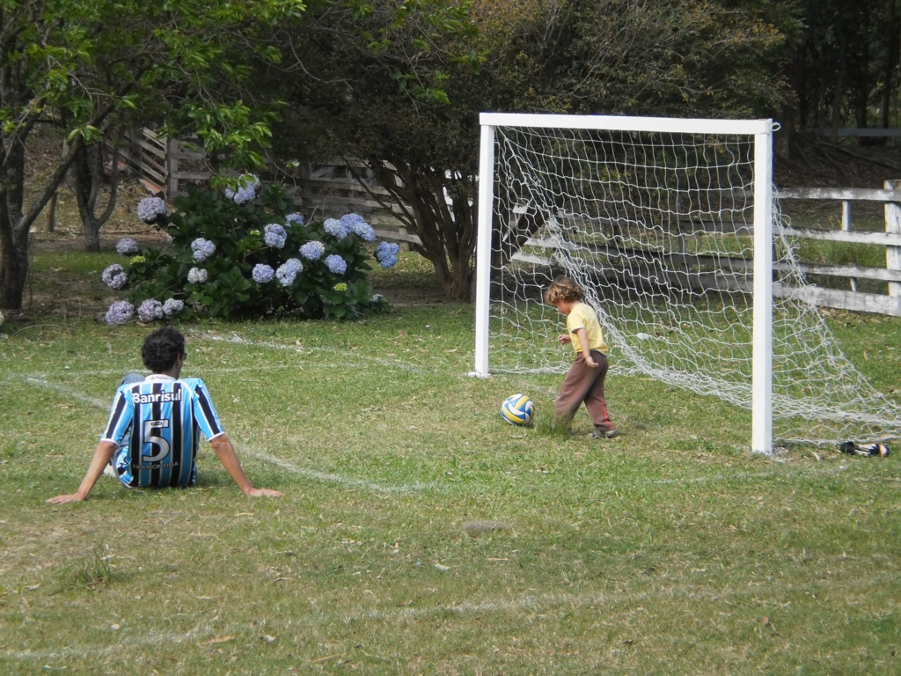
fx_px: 2811
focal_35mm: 108
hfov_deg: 18.2
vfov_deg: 13.7
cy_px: 338
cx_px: 450
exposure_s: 1/160
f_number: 5.9
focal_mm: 18.9
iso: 100
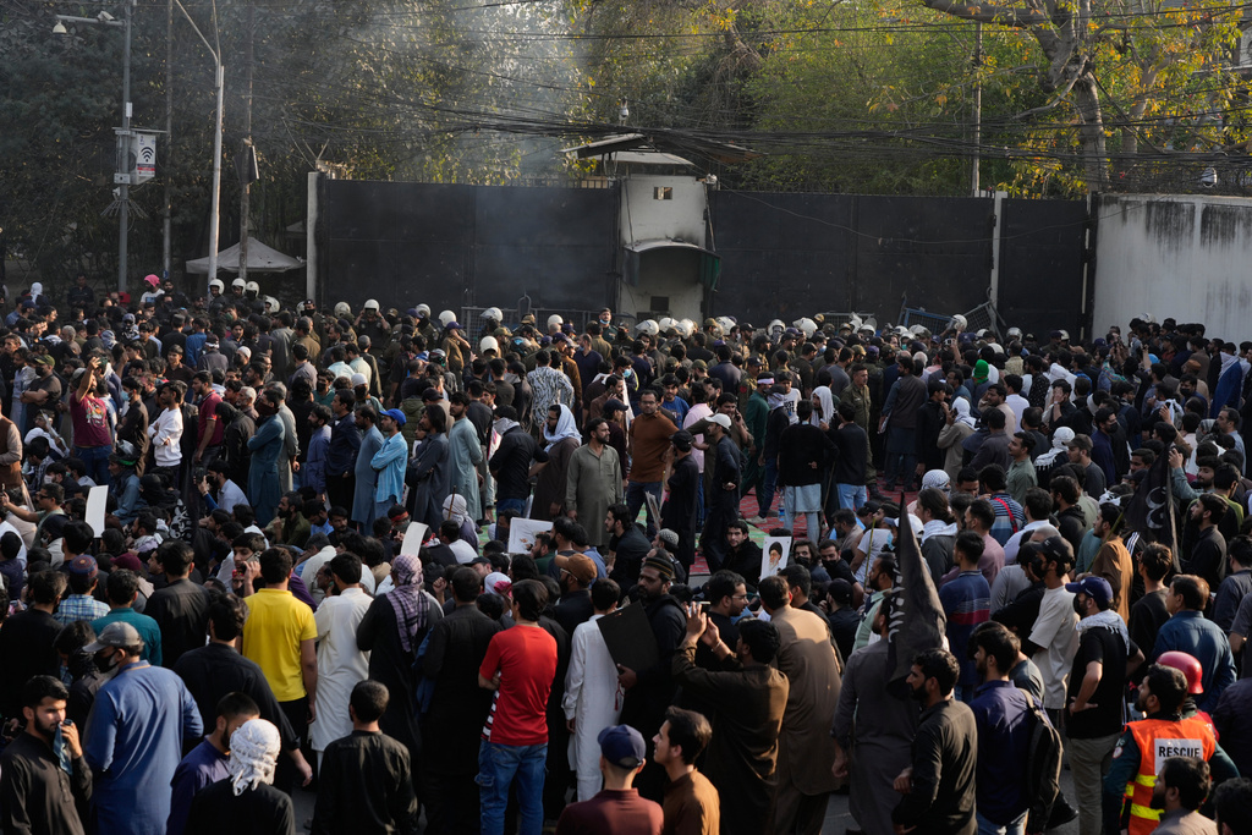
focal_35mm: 62
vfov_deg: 21.9
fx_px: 2156
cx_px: 626
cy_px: 418
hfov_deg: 32.4
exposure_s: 1/640
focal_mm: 62
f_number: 5.6
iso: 400
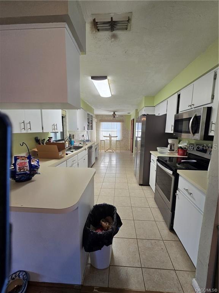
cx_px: 110
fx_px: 110
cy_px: 146
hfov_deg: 89.9
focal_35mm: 13
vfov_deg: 106.2
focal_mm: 2.2
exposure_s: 1/60
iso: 80
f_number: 2.2
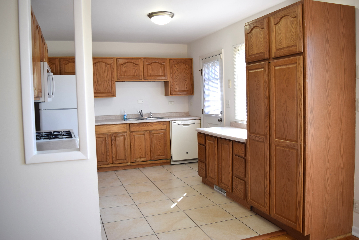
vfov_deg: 43.6
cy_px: 120
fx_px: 299
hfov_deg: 61.9
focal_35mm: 30
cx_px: 180
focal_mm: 20
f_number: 4.5
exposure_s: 1/80
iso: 400
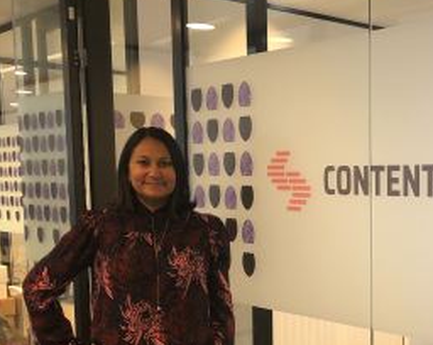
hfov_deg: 31.0
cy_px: 259
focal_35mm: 57
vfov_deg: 26.3
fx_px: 729
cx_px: 420
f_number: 1.8
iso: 64
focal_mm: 4
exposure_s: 1/17
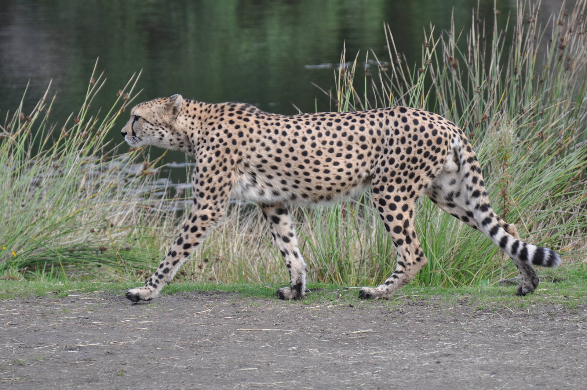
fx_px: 7329
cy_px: 195
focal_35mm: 450
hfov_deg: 4.6
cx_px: 294
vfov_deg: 3.0
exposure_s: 1/250
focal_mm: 300
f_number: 5.6
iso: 400
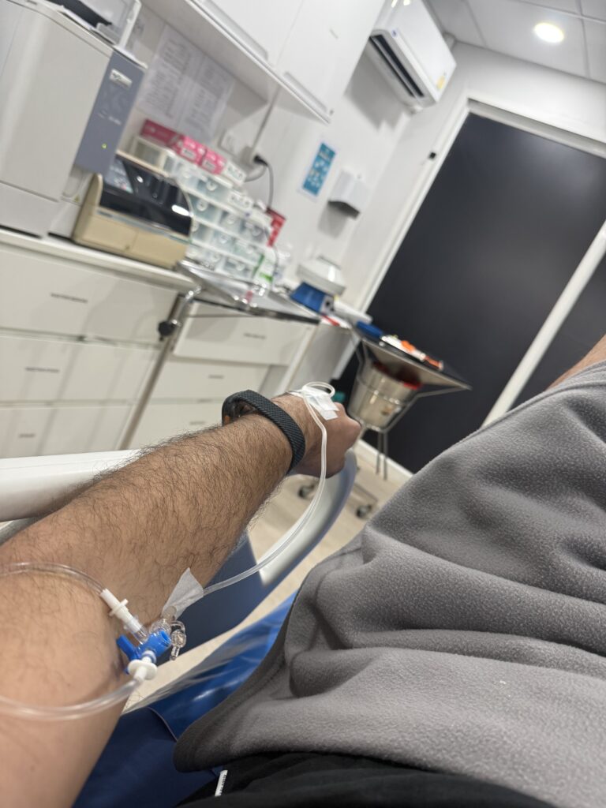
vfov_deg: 71.6
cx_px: 303
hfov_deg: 56.8
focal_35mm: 24
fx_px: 560
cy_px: 404
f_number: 1.78
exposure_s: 1/100
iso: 200
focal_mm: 6.76
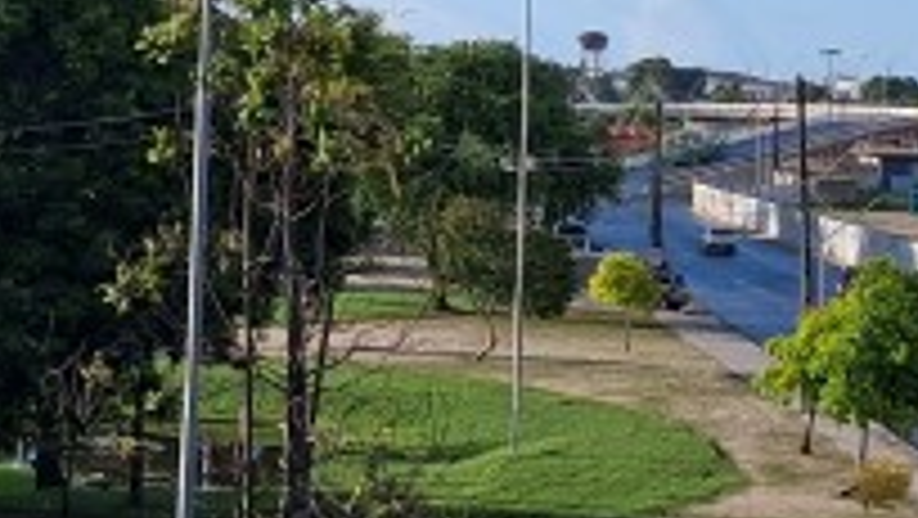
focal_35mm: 133
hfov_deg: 16.1
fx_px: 3239
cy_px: -293
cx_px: 621
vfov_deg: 8.9
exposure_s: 1/531
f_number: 1.8
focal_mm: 3.98
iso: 25
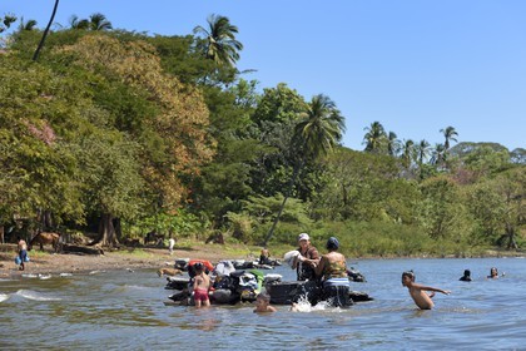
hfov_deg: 18.3
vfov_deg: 12.2
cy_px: 176
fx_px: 1636
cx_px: 263
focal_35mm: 112
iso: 200
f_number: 8
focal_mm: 112
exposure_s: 1/500
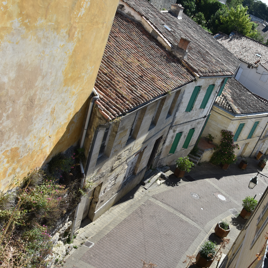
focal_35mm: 35
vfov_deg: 47.2
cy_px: 133
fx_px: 307
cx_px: 202
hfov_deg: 45.5
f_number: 8
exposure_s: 1/500
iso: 180
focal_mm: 18
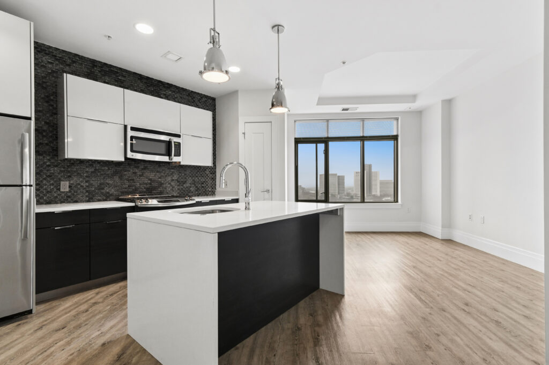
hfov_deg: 100.4
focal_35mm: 15
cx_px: 274
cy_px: 182
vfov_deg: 77.3
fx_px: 229
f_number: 10
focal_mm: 10
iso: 200
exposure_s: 1/3.33
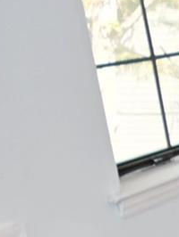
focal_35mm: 111
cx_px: 793
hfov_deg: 7.3
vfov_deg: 17.7
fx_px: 764
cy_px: 161
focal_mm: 10
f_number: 4
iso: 200
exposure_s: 1/60
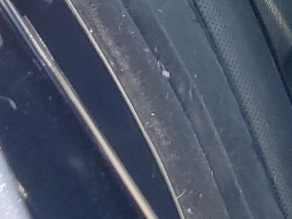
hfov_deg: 10.6
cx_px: 678
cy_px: -299
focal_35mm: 163
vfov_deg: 8.4
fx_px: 1374
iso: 67
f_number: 1.5
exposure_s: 1/120
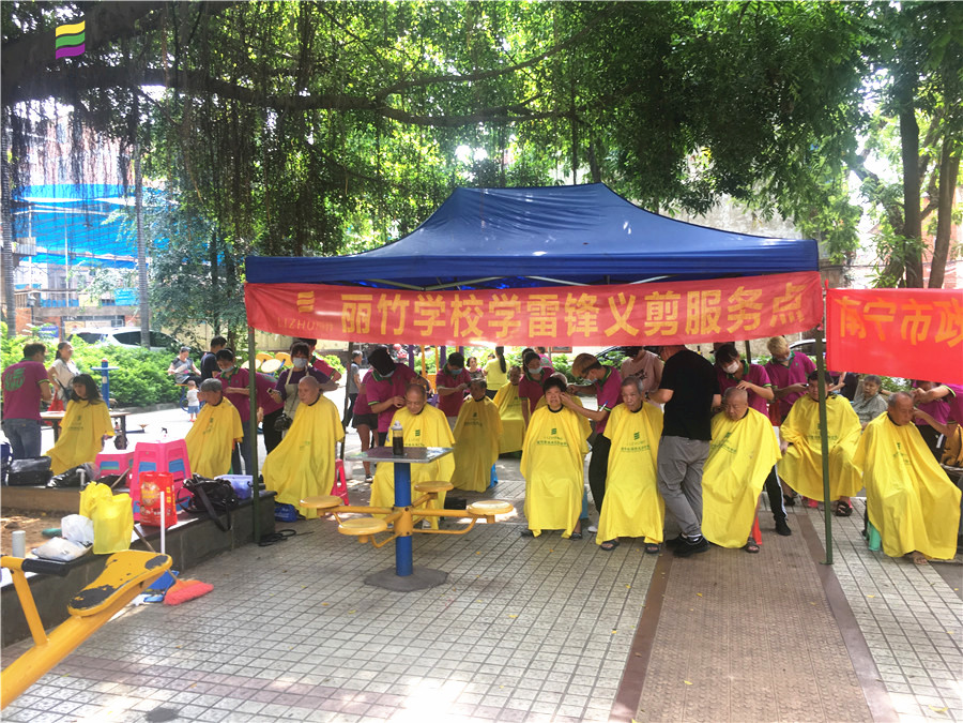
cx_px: 482
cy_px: 362
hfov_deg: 61.7
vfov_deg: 48.2
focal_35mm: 29
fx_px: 807
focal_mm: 4.15
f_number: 2.2
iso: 25
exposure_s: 1/50
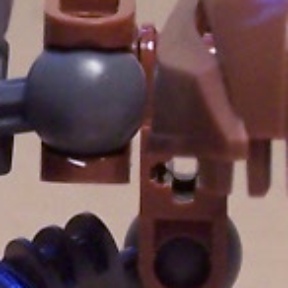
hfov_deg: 2.9
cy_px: 156
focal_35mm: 595
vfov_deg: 2.9
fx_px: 5601
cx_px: -170
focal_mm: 13.7
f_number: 3.2
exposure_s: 1/15
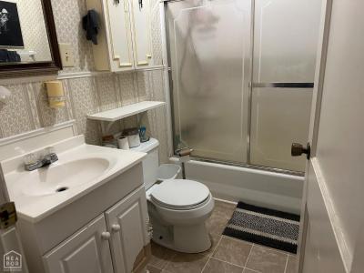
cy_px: 136
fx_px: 252
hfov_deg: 71.6
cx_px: 182
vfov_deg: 56.8
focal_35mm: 24
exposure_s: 1/60
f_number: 1.78
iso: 640
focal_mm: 6.86
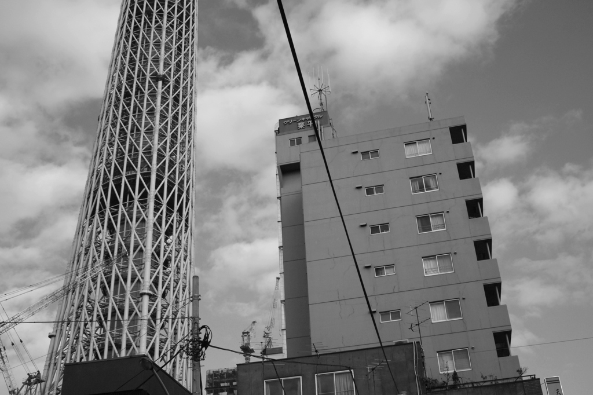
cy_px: 198
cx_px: 296
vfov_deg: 32.6
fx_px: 675
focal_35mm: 41
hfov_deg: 47.4
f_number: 9
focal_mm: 24.2
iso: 200
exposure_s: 1/400
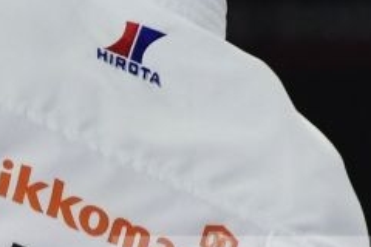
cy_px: 377
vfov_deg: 0.4
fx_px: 32491
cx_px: -267
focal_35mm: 3153
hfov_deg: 0.7
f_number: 4
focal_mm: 280
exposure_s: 1/800
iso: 1250
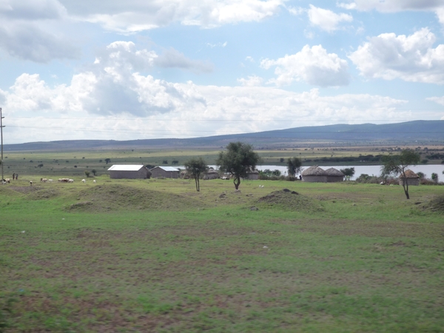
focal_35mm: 64
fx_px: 821
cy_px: 166
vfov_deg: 22.9
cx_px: 222
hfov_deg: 30.3
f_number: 4.9
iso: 160
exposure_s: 1/500
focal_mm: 11.3
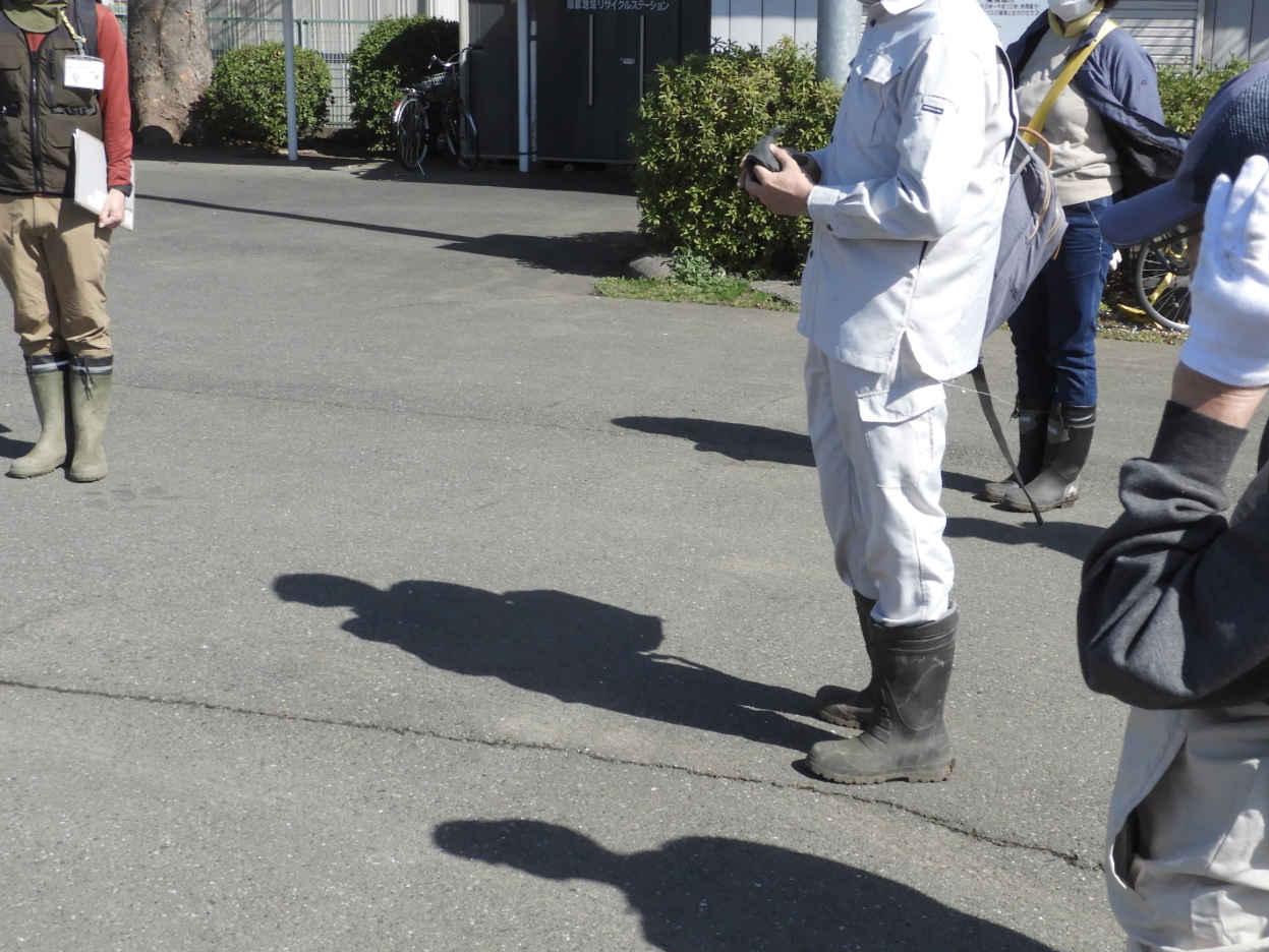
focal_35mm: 51
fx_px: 1870
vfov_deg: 28.6
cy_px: 443
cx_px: 716
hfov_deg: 37.4
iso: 100
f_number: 3.5
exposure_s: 1/1250
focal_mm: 5
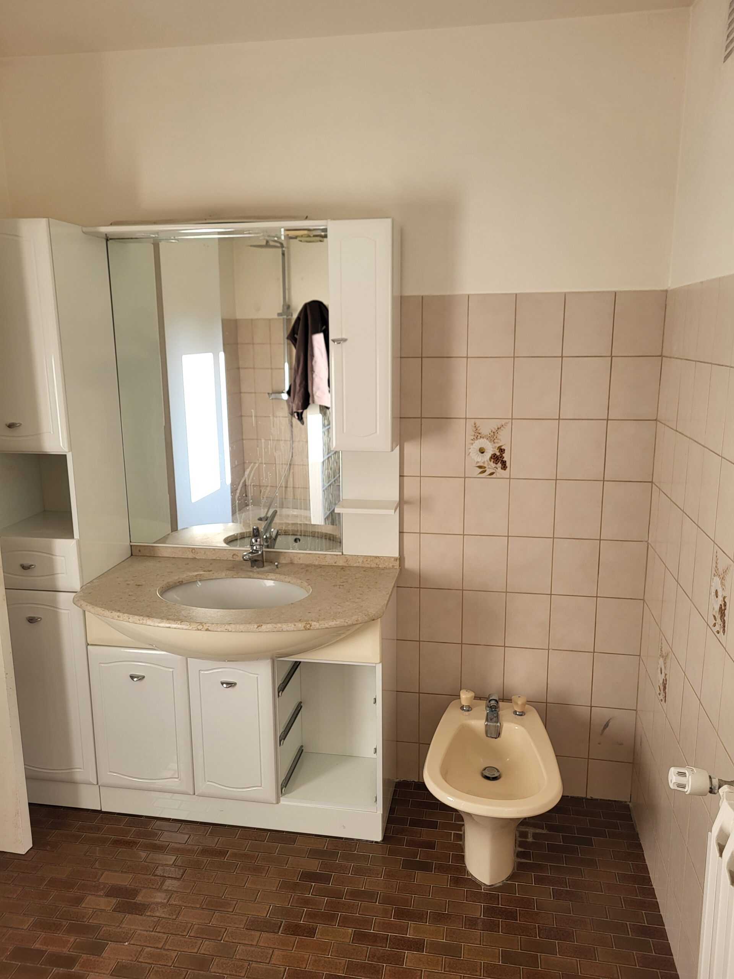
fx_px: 735
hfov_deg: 53.1
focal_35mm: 26
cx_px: 367
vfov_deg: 67.3
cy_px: 490
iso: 40
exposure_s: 1/111
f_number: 1.8
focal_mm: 5.4
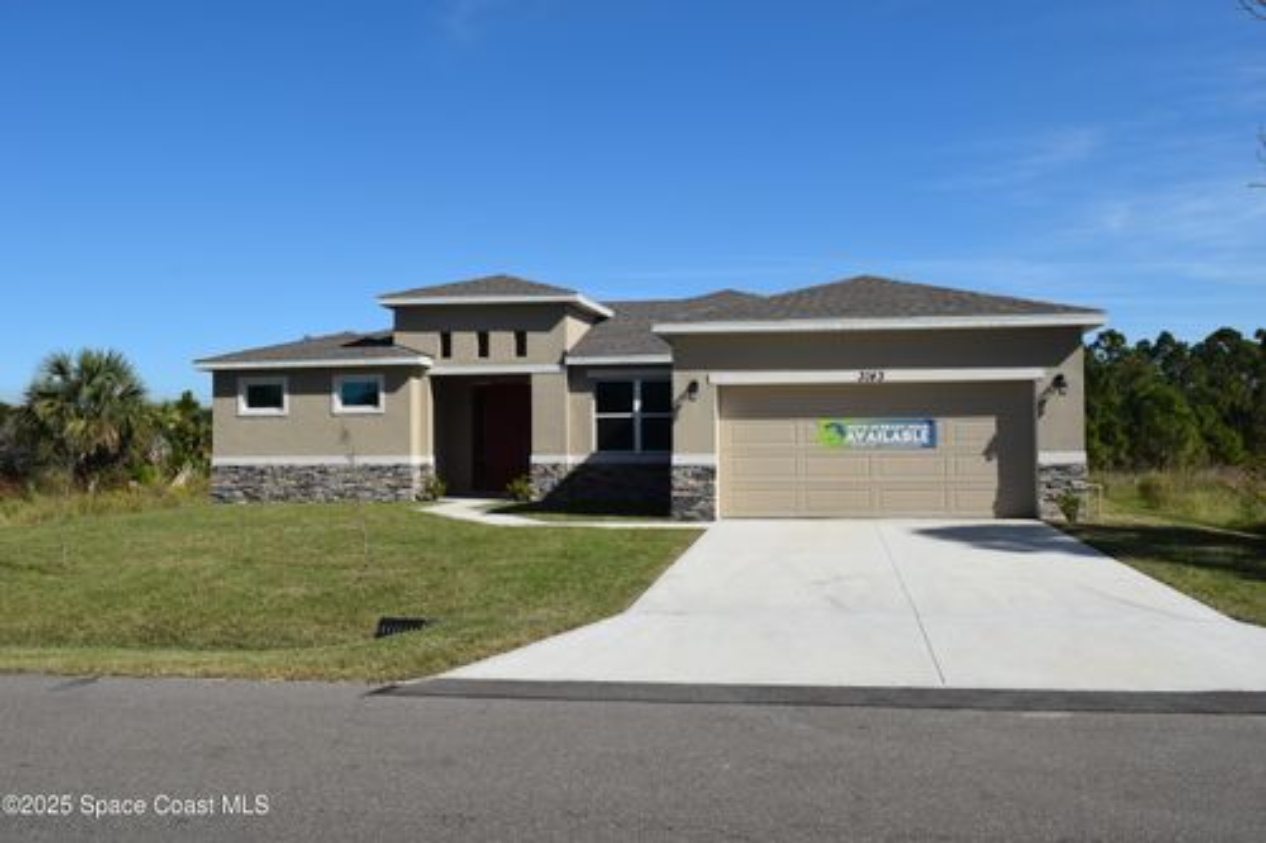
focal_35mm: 34
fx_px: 1213
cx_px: 633
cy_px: 422
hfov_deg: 55.1
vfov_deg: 38.3
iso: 200
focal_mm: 23
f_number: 11
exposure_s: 1/500
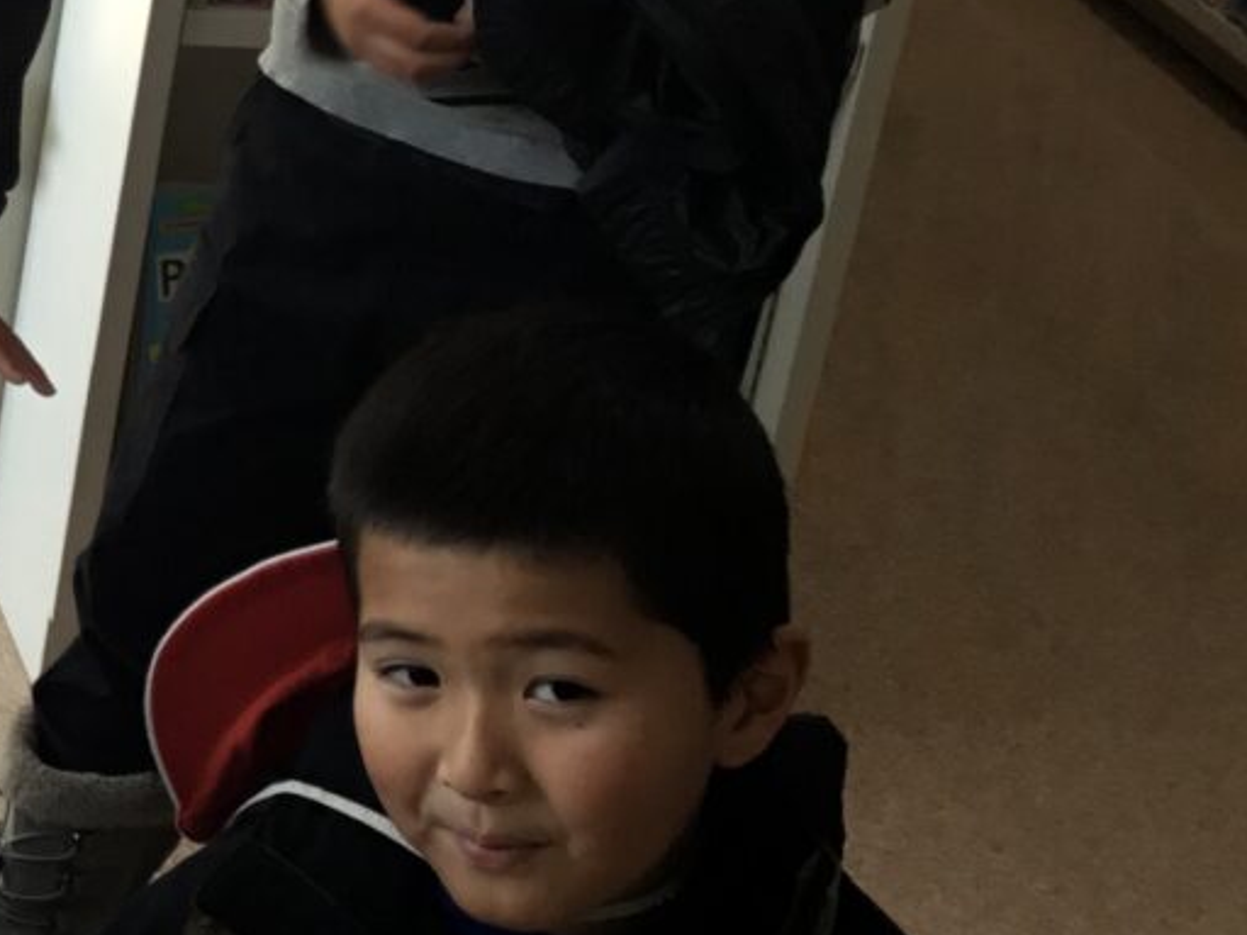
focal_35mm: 109
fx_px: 3927
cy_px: 251
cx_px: -923
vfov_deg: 13.5
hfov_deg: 15.7
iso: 25
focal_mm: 3.3
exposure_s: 1/50
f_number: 2.4
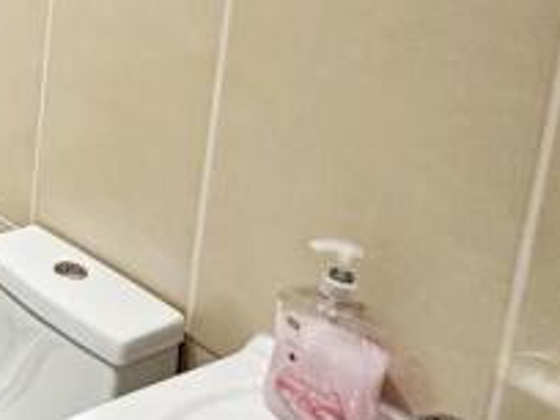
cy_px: 111
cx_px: -202
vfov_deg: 35.3
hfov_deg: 32.3
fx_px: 647
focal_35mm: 40
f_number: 2.2
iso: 320
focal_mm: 2.22
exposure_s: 1/50
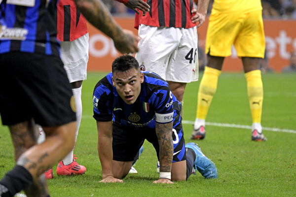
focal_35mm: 435
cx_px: 148
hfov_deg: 4.7
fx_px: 3576
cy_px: 98
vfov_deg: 3.2
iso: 2500
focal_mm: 290
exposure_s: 1/800
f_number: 5.3
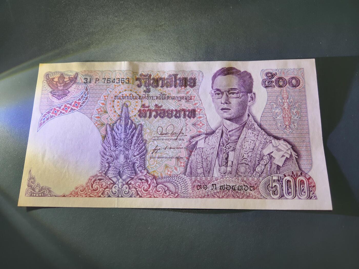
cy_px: 134
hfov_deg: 73.9
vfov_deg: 58.9
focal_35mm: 23
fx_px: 239
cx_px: 180
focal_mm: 5.4
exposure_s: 1/55.2
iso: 100
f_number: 1.8
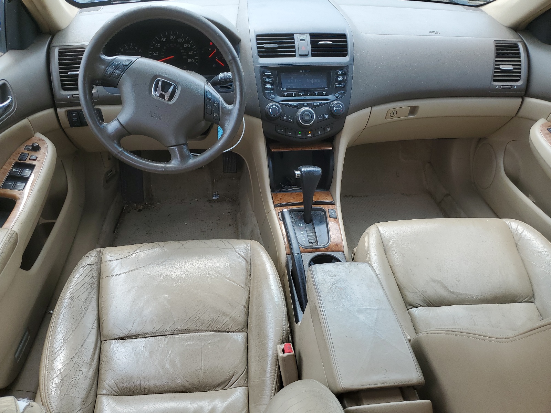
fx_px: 414
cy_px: 206
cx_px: 276
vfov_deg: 53.1
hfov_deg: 67.3
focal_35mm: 26
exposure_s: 1/385
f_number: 1.5
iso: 50
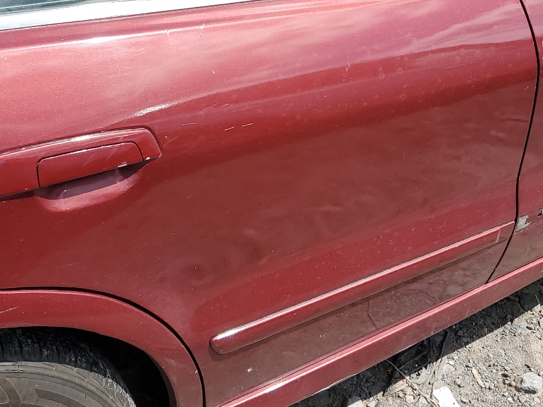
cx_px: 251
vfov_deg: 29.6
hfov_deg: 39.6
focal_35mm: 48
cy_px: 88
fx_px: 753
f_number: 1.5
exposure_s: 1/2500
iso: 50
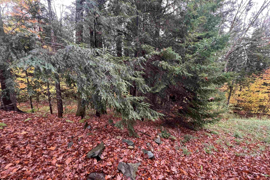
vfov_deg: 80.8
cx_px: 134
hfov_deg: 104.3
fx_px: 105
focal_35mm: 14
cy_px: 101
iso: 125
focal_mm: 1.57
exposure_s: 1/99
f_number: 1.8
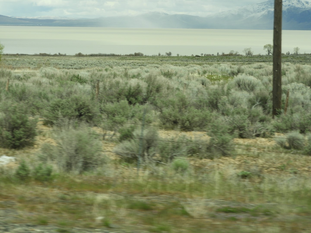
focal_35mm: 95
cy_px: 116
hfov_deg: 20.7
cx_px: 156
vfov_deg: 15.6
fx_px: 854
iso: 100
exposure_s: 1/640
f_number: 4.8
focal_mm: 17
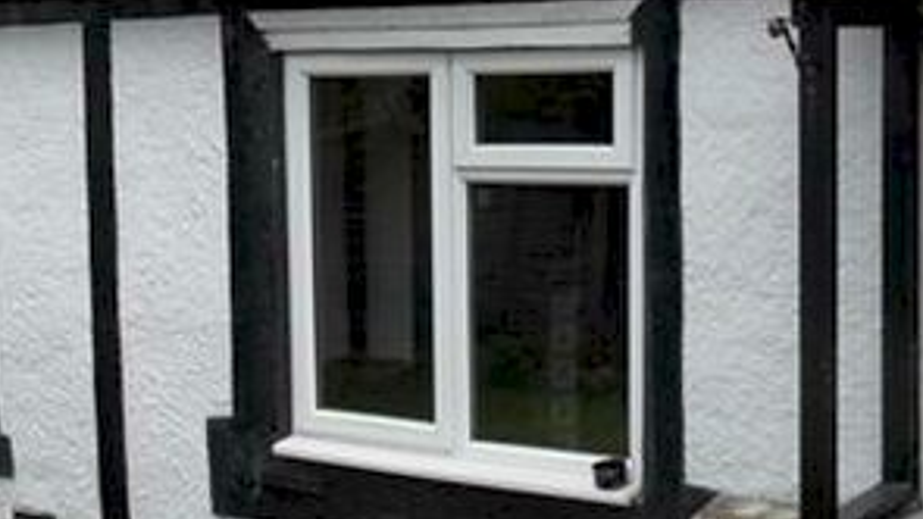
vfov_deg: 19.4
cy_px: 278
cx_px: 535
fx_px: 1518
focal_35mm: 62
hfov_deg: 33.8
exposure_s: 1/90
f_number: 3.2
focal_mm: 3.9
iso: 80
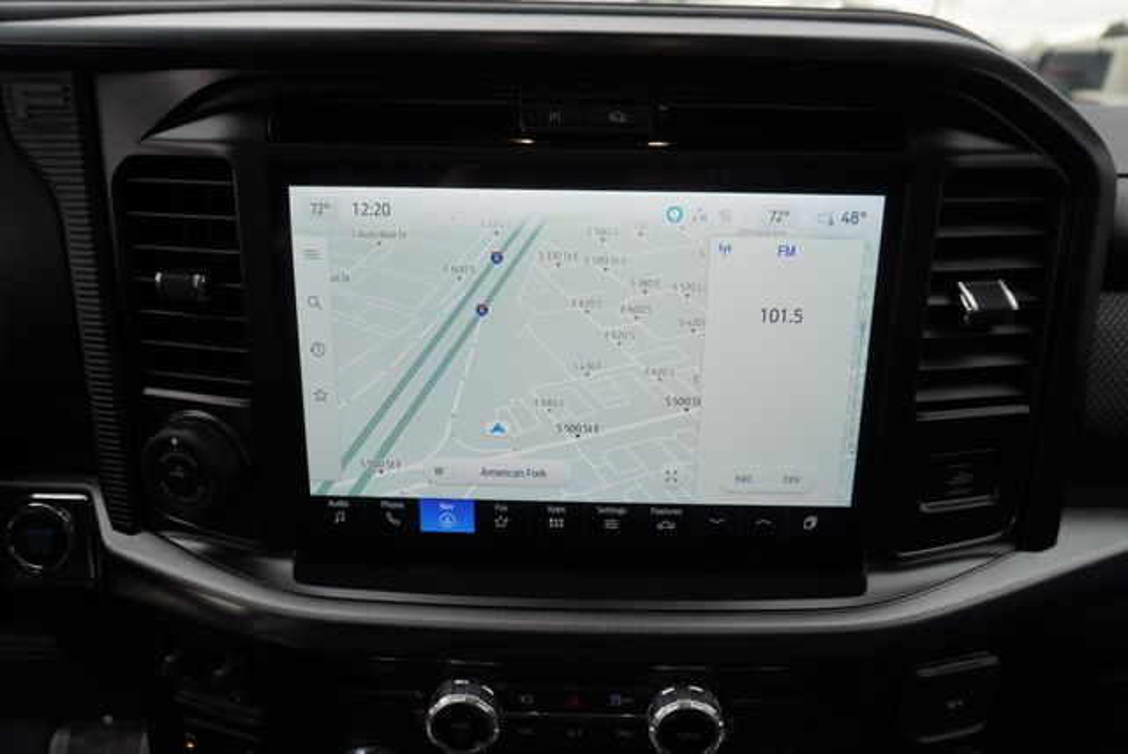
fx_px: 753
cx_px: 564
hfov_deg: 73.7
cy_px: 377
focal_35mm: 24
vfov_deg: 53.2
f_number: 4.5
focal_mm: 16
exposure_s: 1/80
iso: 100
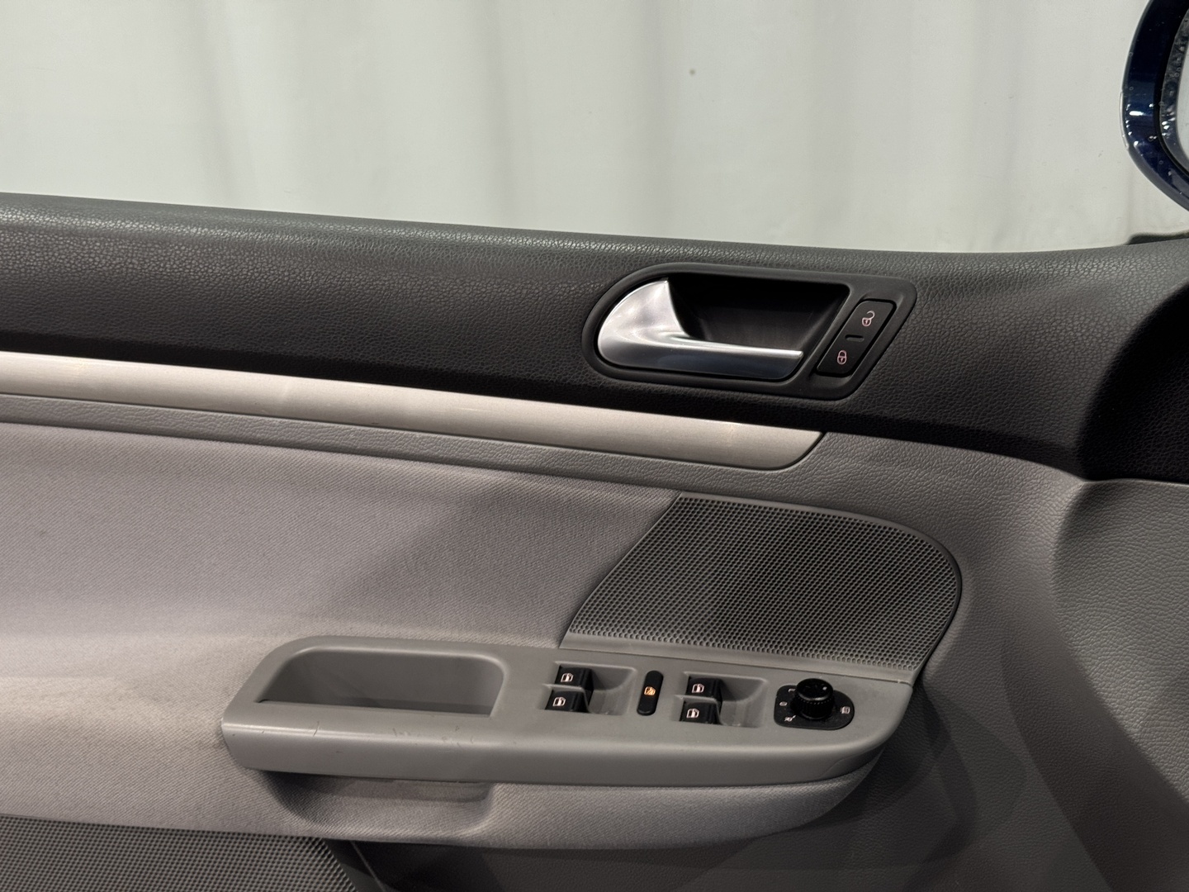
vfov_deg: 30.3
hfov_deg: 39.7
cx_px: 594
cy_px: 446
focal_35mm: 48
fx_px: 1649
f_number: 1.78
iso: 80
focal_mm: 6.76
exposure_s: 1/50
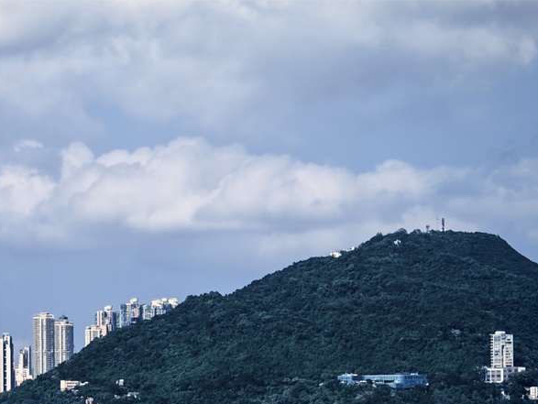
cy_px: 351
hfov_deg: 7.9
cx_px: 170
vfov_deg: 5.9
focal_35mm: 251
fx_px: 3903
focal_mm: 15.38
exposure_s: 1/260
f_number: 2.6
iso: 50
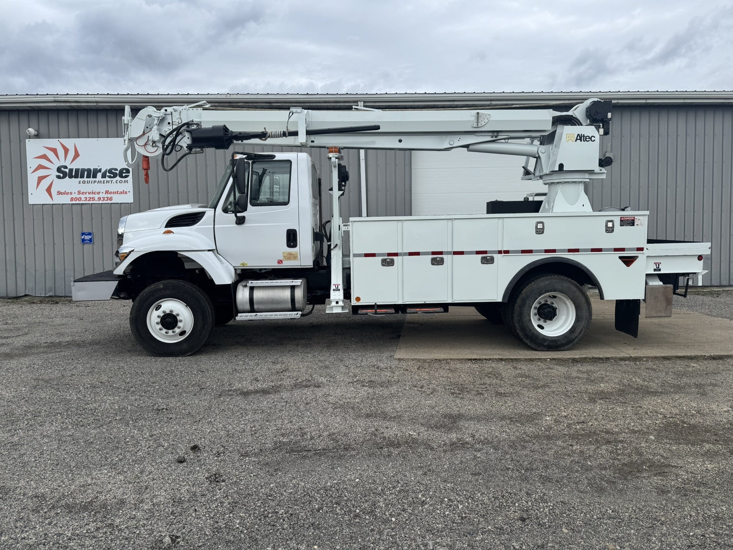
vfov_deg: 56.8
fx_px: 508
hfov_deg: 71.6
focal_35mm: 24
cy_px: 275
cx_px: 366
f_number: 1.78
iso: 80
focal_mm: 6.76
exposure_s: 1/1425
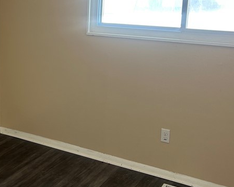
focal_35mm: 58
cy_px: 72
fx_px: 402
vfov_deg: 26.1
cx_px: 20
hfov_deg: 30.9
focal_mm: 5.7
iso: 64
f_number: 1.5
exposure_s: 1/121
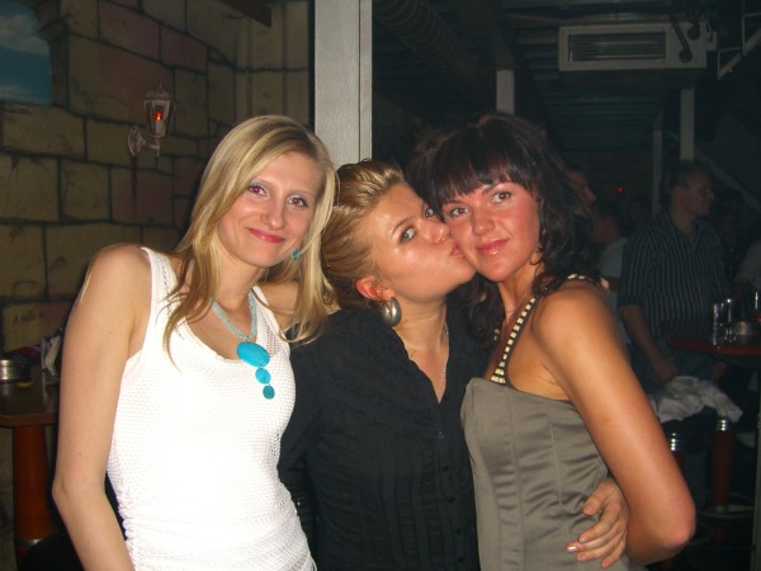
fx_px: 835
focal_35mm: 38
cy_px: 286
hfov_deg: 49.0
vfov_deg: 37.7
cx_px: 380
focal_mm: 7.9
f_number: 2.8
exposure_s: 1/60
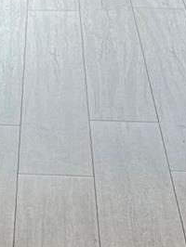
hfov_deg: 9.6
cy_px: -176
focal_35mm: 150
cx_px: -113
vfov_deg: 12.2
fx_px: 1073
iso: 32
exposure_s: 1/121
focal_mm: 5.7
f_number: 1.5
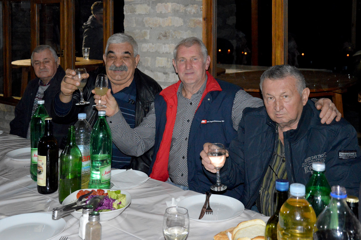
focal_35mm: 48
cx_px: 180
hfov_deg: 41.1
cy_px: 120
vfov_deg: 28.0
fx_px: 481
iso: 3200
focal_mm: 32
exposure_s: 1/60
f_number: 4.2
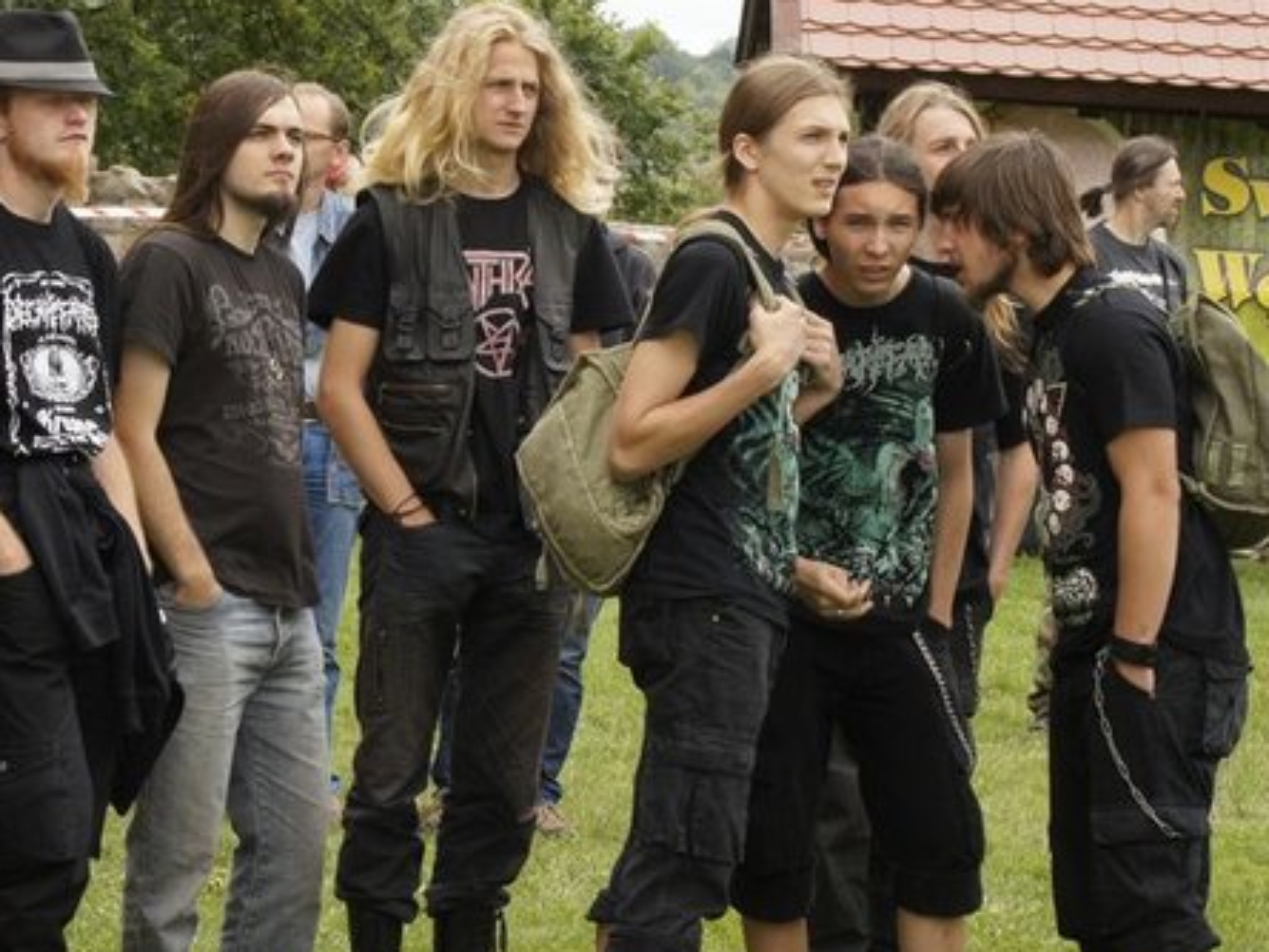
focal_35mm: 158
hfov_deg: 12.5
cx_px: 465
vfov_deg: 9.4
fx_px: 5783
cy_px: 373
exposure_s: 1/160
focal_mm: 75
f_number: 14
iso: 800
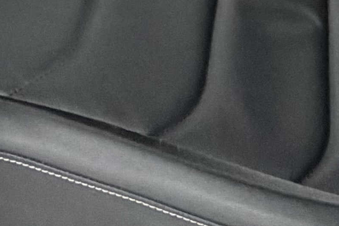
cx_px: 152
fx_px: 989
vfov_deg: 10.6
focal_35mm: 105
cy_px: -365
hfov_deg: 19.5
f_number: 2.2
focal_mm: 2.22
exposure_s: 1/60
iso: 400
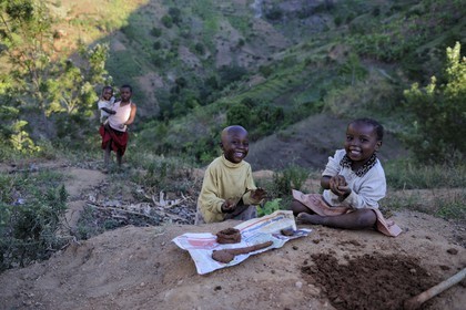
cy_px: 155
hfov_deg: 58.7
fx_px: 414
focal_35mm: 32
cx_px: 233
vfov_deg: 41.1
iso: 200
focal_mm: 32
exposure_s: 1/320
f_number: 2.8
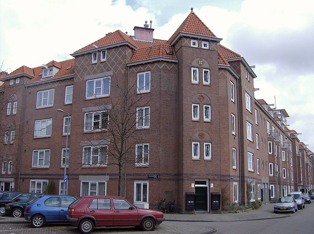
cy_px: 117
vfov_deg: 39.5
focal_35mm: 36
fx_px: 326
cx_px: 157
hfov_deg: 51.5
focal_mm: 6
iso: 100
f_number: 4.7
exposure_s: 1/372
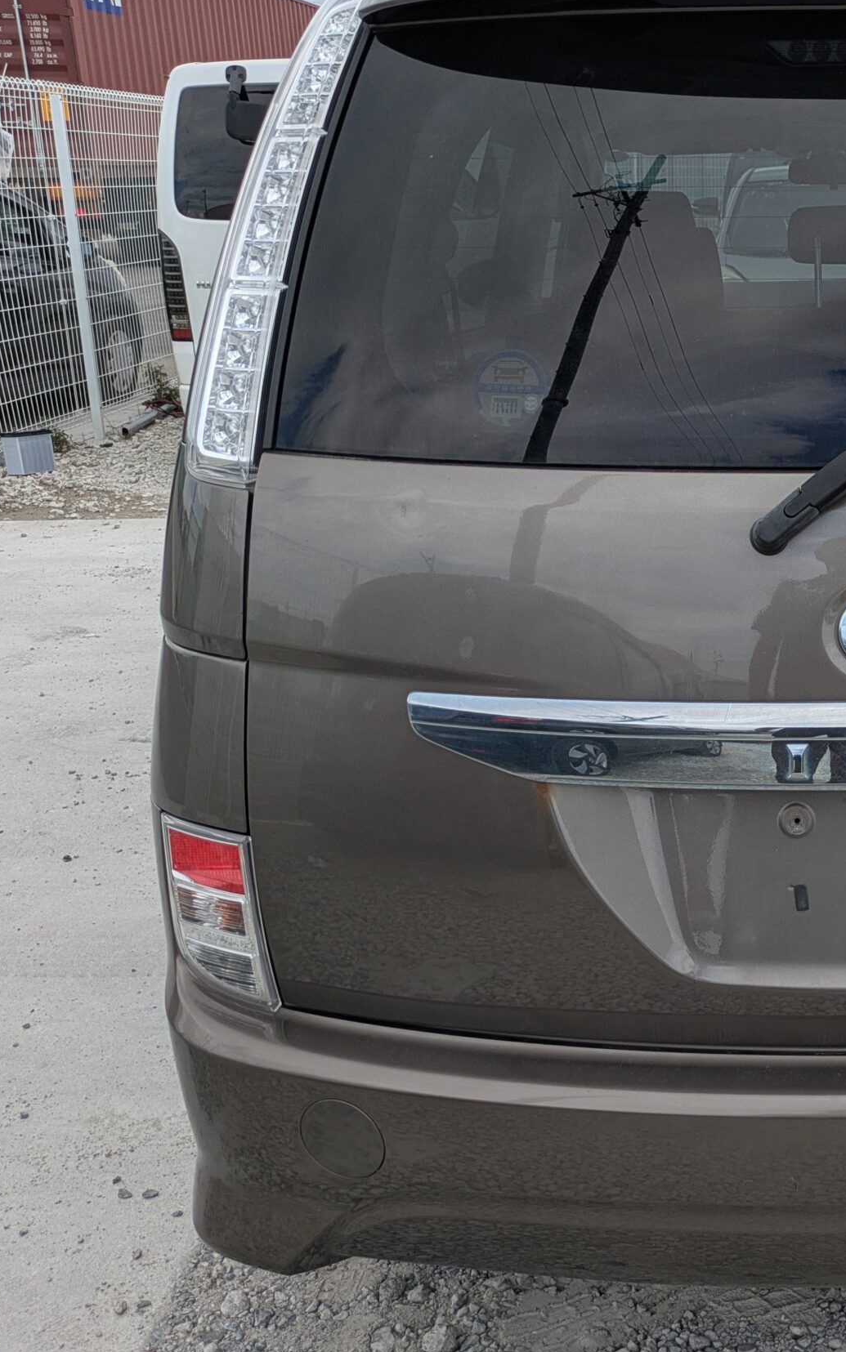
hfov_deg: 29.4
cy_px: 650
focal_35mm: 41
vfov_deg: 48.2
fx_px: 1512
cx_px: 825
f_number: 1.89
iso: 47
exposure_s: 1/1481
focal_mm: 5.43
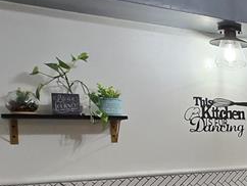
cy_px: 158
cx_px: 408
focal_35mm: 55
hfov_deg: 23.8
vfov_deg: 25.9
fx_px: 393
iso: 100
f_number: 2.2
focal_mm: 1.7
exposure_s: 1/60
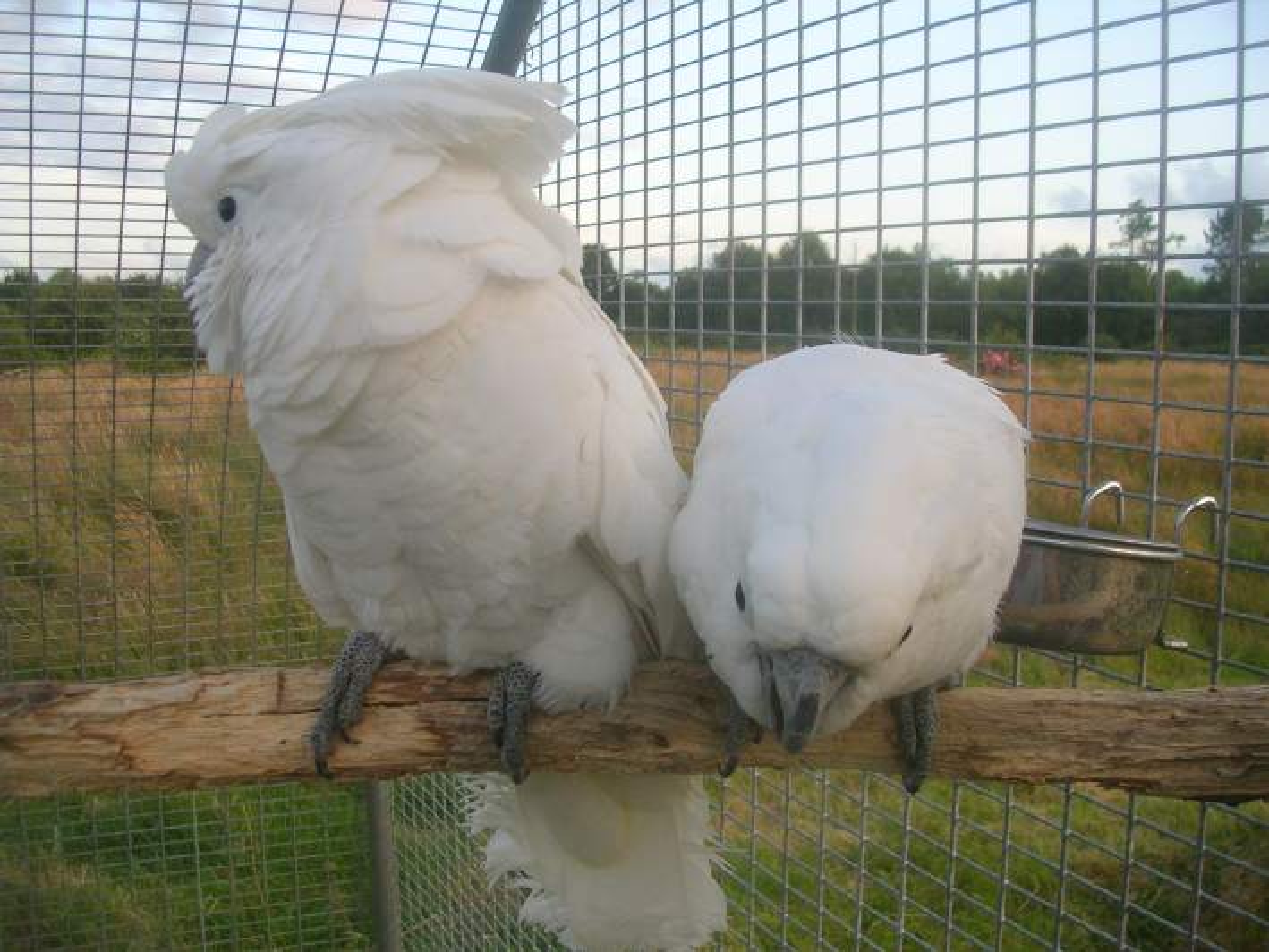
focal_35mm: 38
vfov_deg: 37.7
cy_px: 476
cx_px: 634
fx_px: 1393
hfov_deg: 49.0
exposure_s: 1/68.7
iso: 50
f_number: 2.8
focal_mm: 5.8
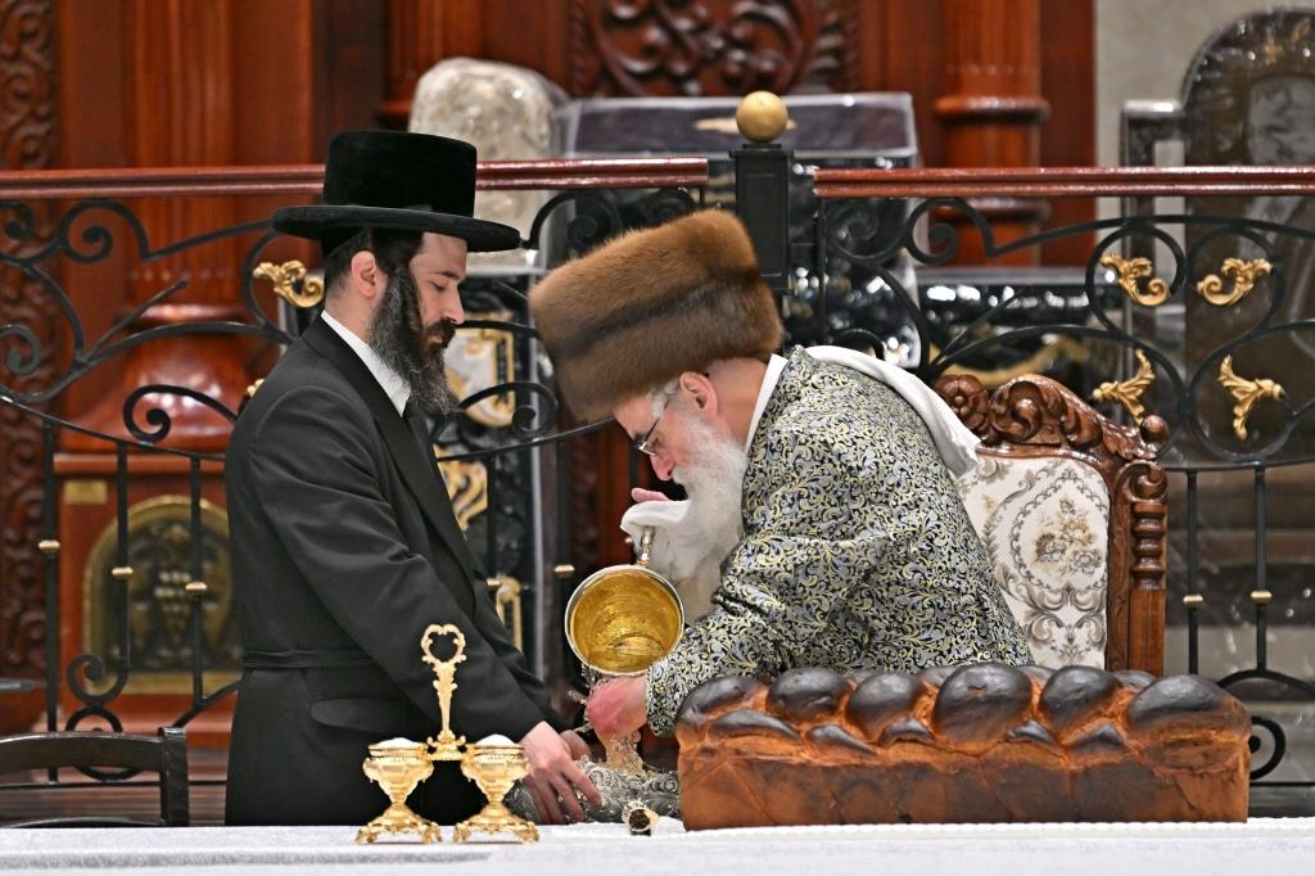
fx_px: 10954
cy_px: 438
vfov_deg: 4.6
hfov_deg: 6.9
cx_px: 658
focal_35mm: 300
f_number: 2.8
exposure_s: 1/640
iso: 400
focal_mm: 200
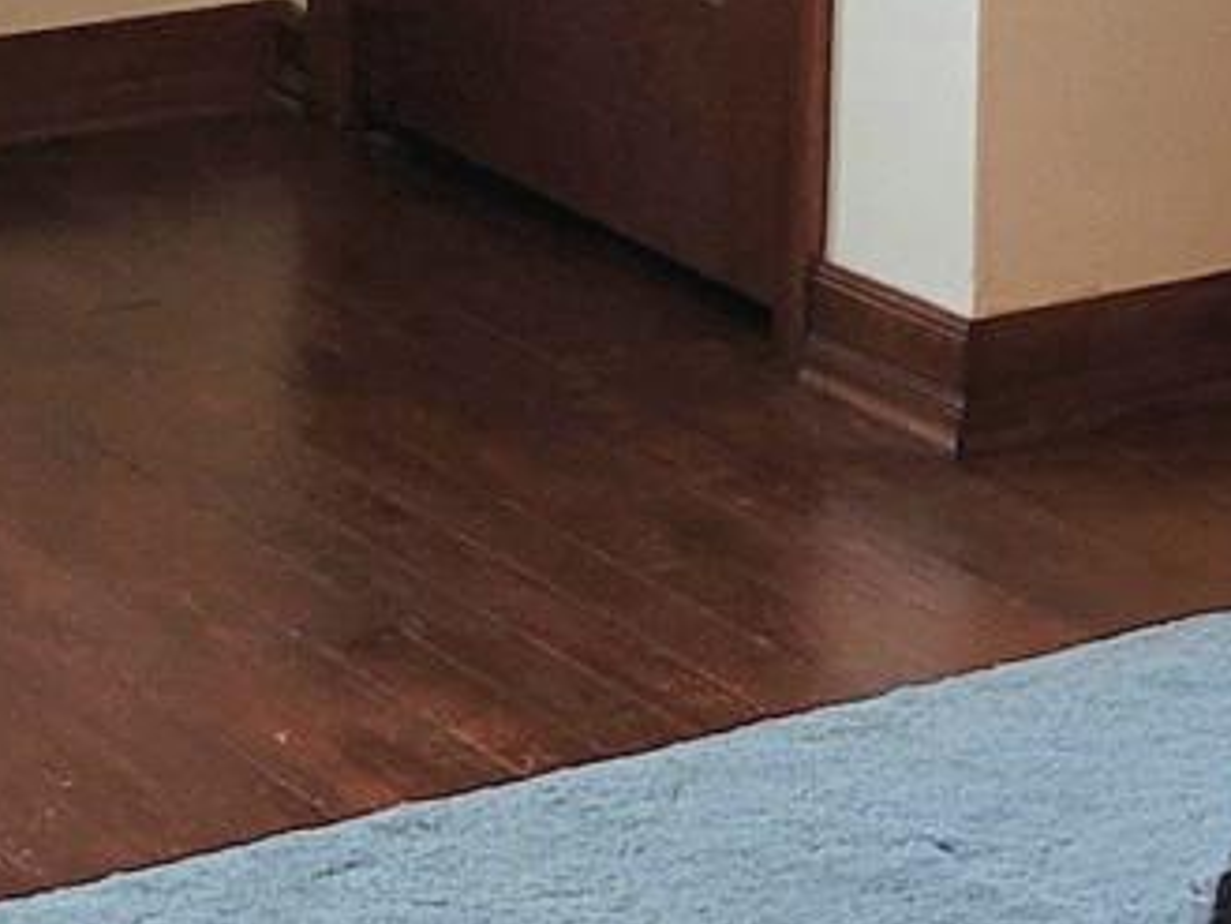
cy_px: -857
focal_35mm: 162
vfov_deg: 8.7
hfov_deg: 11.4
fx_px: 5763
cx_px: 2107
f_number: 1.8
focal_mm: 5.4
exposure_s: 1/40
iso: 160
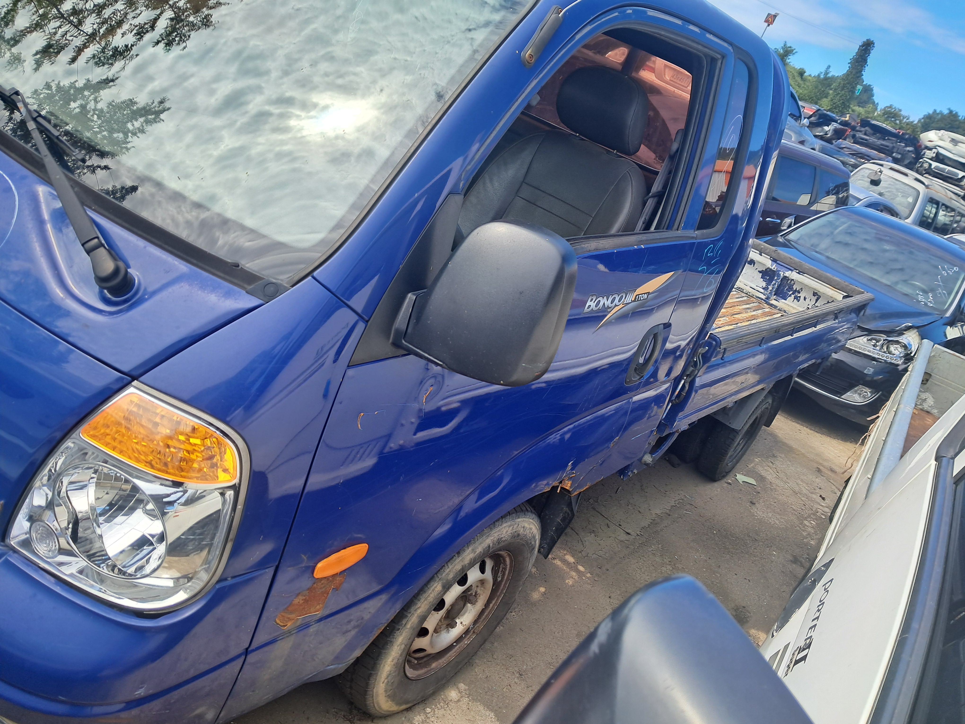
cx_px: 482
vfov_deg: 51.4
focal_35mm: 27
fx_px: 753
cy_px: 362
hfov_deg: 65.3
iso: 50
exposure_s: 1/364
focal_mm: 4
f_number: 1.8
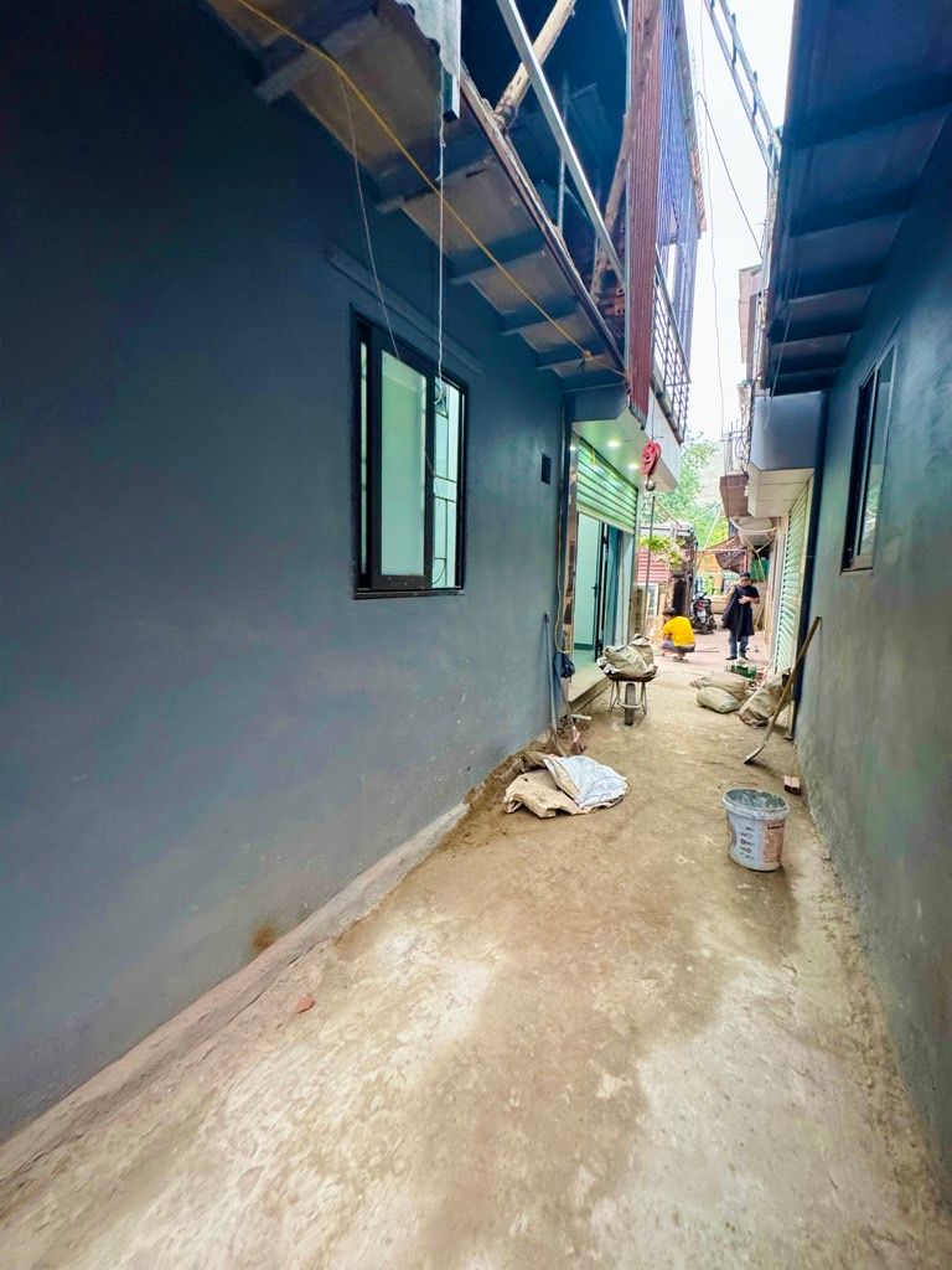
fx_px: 513
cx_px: 476
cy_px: 635
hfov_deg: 85.7
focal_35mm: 14
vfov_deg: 102.1
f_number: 2.2
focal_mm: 2.22
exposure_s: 1/84
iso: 320
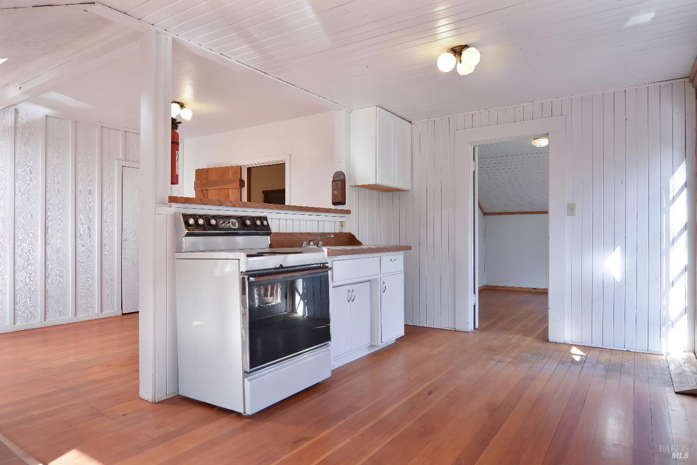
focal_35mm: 21
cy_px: 232
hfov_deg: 81.2
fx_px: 407
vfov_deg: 59.5
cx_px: 348
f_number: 3.5
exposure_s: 1/50
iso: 100
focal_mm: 14
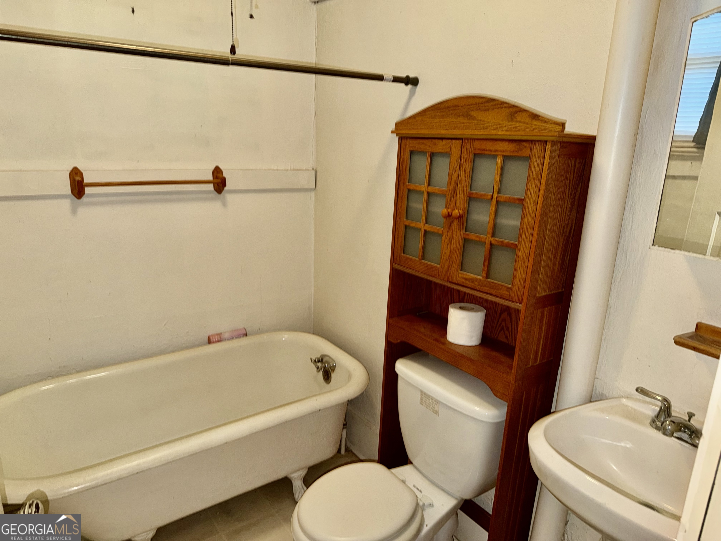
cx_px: 360
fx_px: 500
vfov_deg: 56.8
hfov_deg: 71.6
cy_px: 270
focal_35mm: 24
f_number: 1.78
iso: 80
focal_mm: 6.76
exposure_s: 1/18
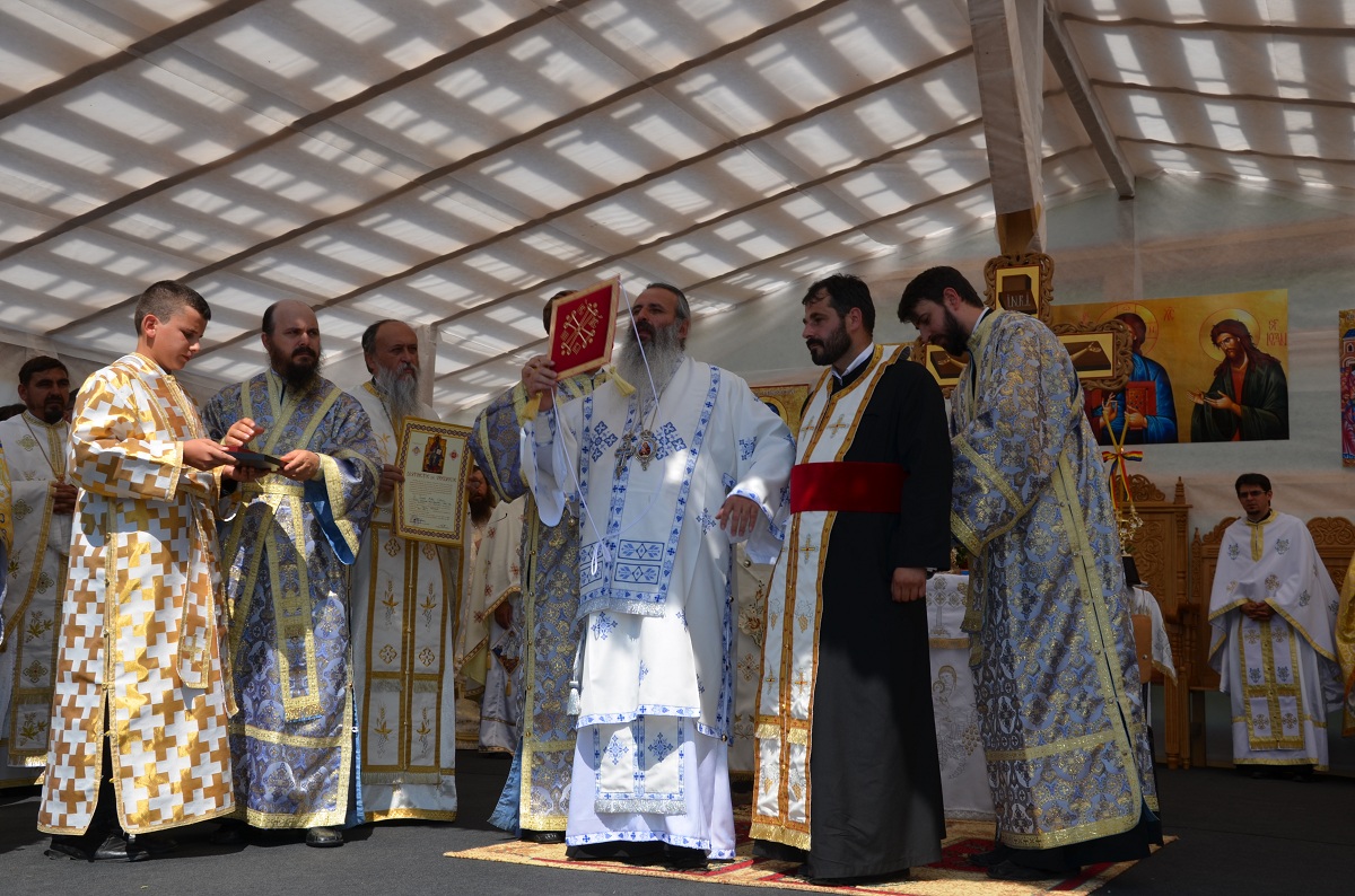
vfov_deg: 31.7
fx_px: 1577
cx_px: 678
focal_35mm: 42
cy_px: 448
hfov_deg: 46.5
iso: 100
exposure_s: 1/200
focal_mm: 28
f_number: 10
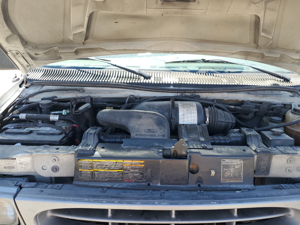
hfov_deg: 61.5
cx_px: 167
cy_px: 119
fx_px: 251
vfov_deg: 48.2
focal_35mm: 29
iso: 50
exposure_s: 1/500
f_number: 1.5
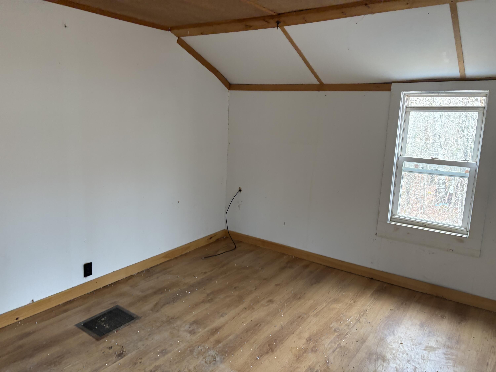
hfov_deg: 67.3
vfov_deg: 53.1
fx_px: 373
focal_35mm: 26
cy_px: 186
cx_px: 248
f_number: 1.6
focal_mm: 5.96
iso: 125
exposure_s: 1/73
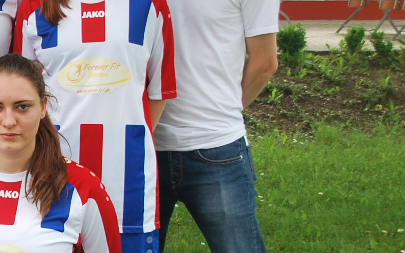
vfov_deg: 9.5
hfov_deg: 14.6
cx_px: -118
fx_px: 1512
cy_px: 227
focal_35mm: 137
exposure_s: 1/125
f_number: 5.6
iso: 100
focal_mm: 30
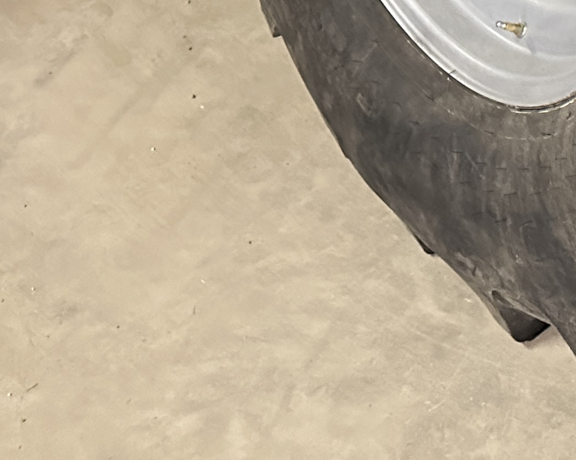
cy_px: -370
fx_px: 1551
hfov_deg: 18.4
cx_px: 895
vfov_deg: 14.7
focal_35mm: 91
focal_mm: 6.86
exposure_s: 1/30
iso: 800
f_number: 1.78
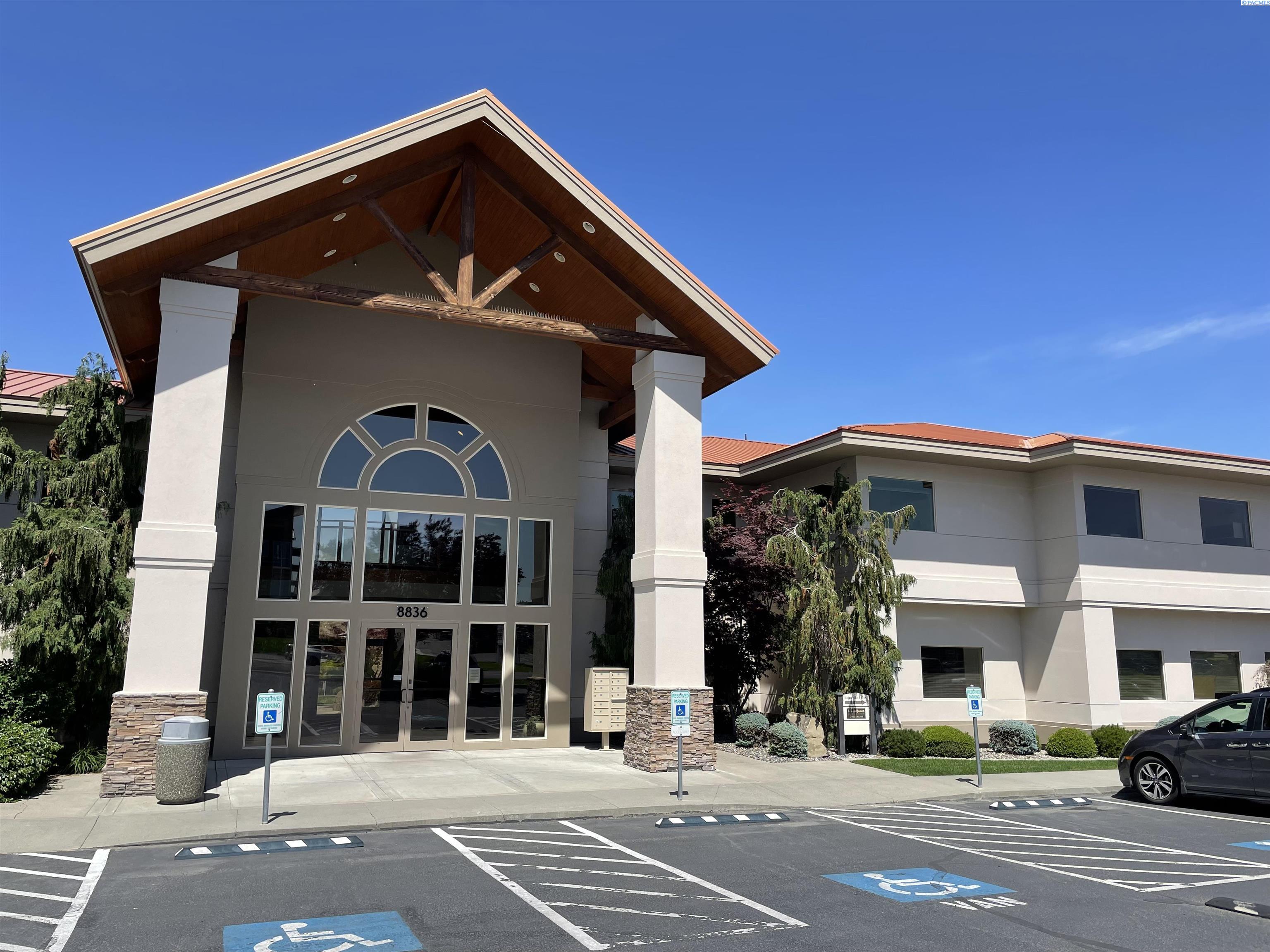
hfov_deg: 67.3
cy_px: 476
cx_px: 635
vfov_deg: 53.1
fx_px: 954
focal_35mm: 26
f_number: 1.6
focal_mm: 4.2
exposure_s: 1/2959
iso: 32
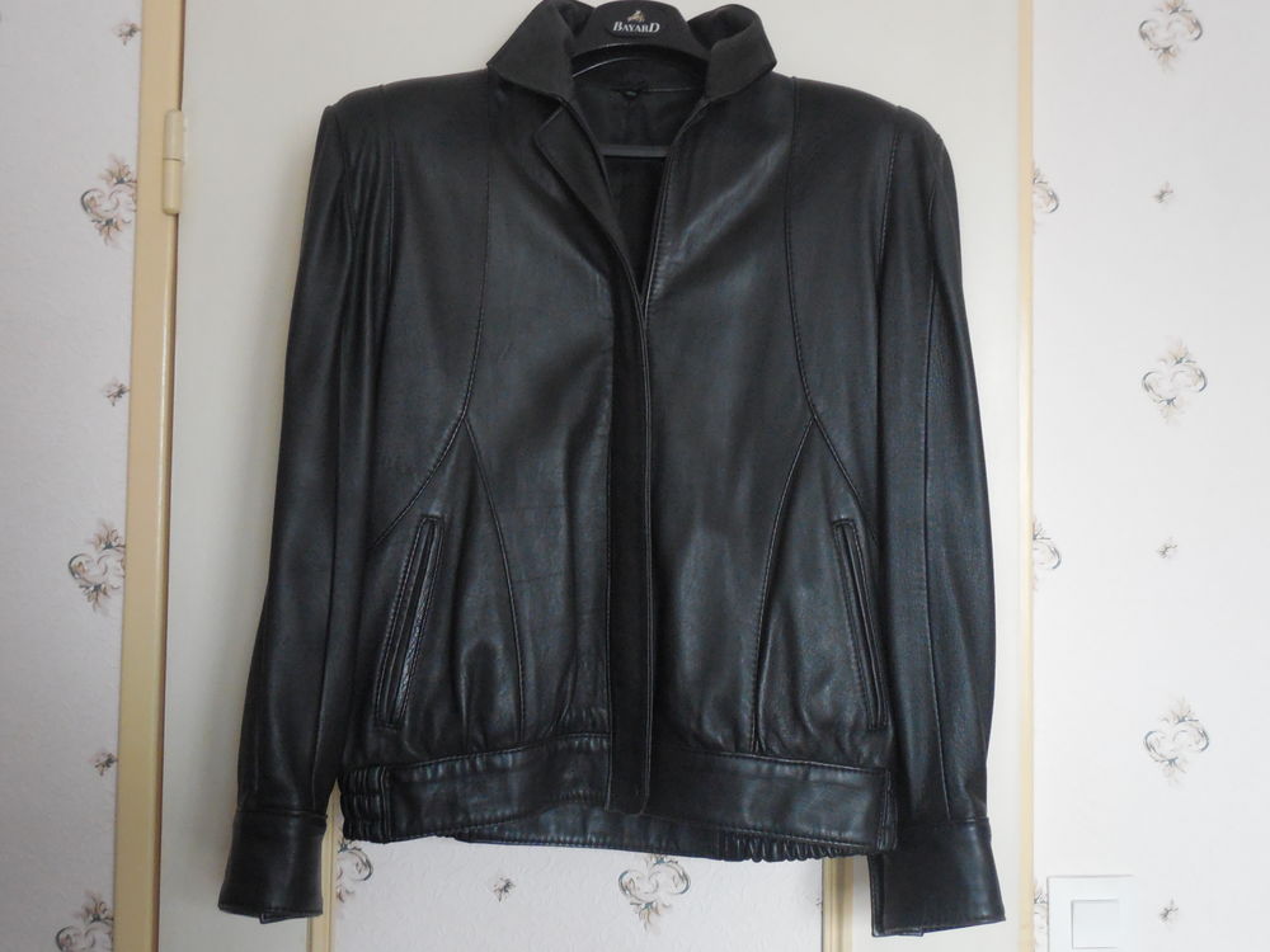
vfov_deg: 40.7
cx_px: 635
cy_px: 476
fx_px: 1284
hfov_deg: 52.6
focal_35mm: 35
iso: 800
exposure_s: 1/6
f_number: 3.7
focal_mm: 6.3
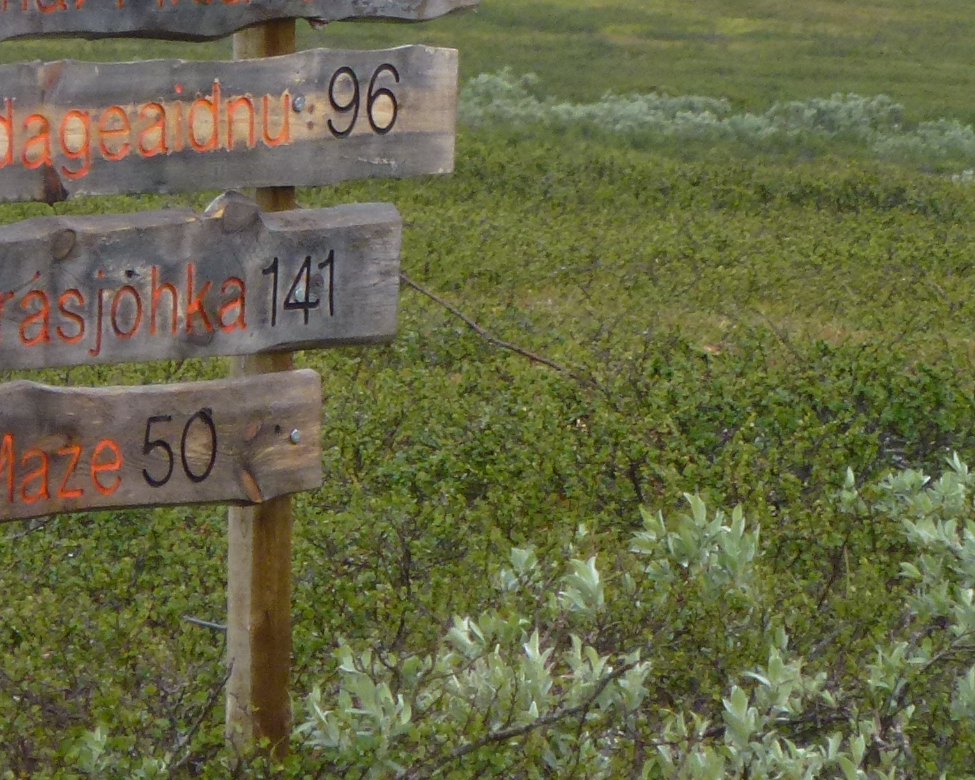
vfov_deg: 2.4
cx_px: 593
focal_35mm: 641
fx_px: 18498
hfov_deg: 3.0
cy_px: -130
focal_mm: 41.5
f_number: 5.6
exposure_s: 1/100
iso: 200
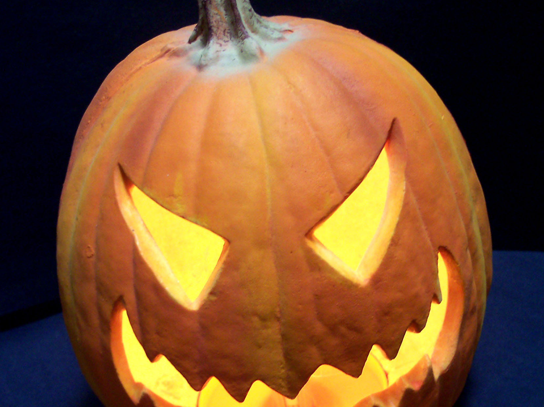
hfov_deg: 32.7
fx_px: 927
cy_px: 251
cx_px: 266
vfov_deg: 24.7
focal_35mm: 59
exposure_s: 1/30
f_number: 2.8
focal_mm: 8
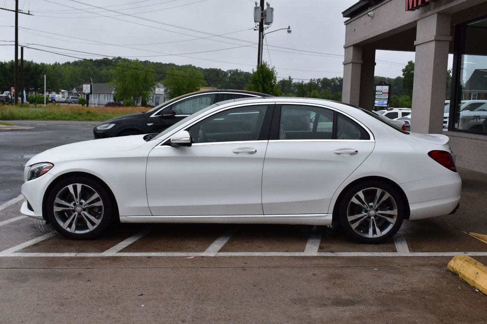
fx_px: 527
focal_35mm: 39
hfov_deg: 49.6
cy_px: 162
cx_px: 244
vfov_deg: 34.2
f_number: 9
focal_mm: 26
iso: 400
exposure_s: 1/160
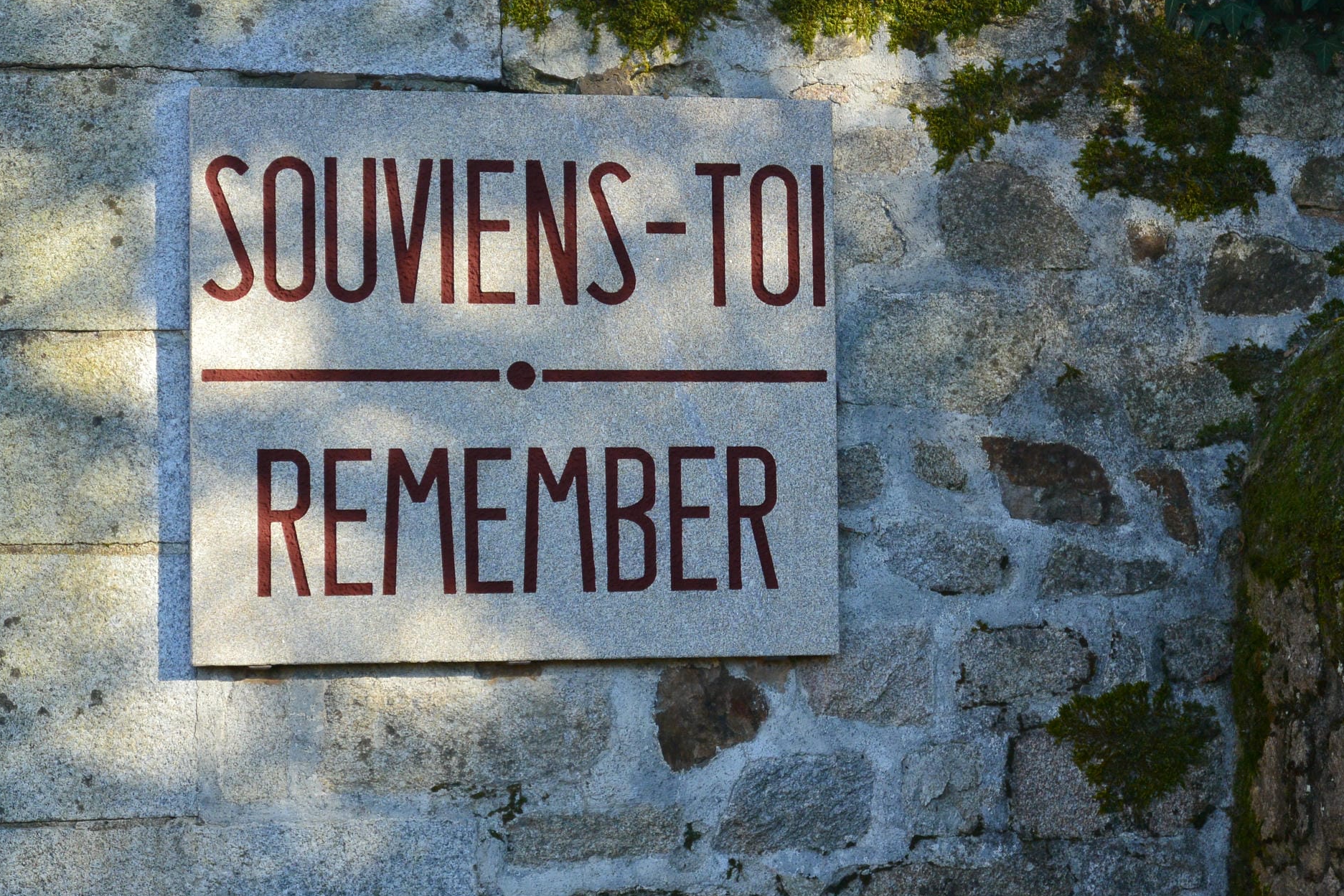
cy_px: 436
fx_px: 2949
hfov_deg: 25.7
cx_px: 669
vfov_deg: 17.3
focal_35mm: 79
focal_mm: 27.5
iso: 200
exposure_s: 1/200
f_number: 5.6
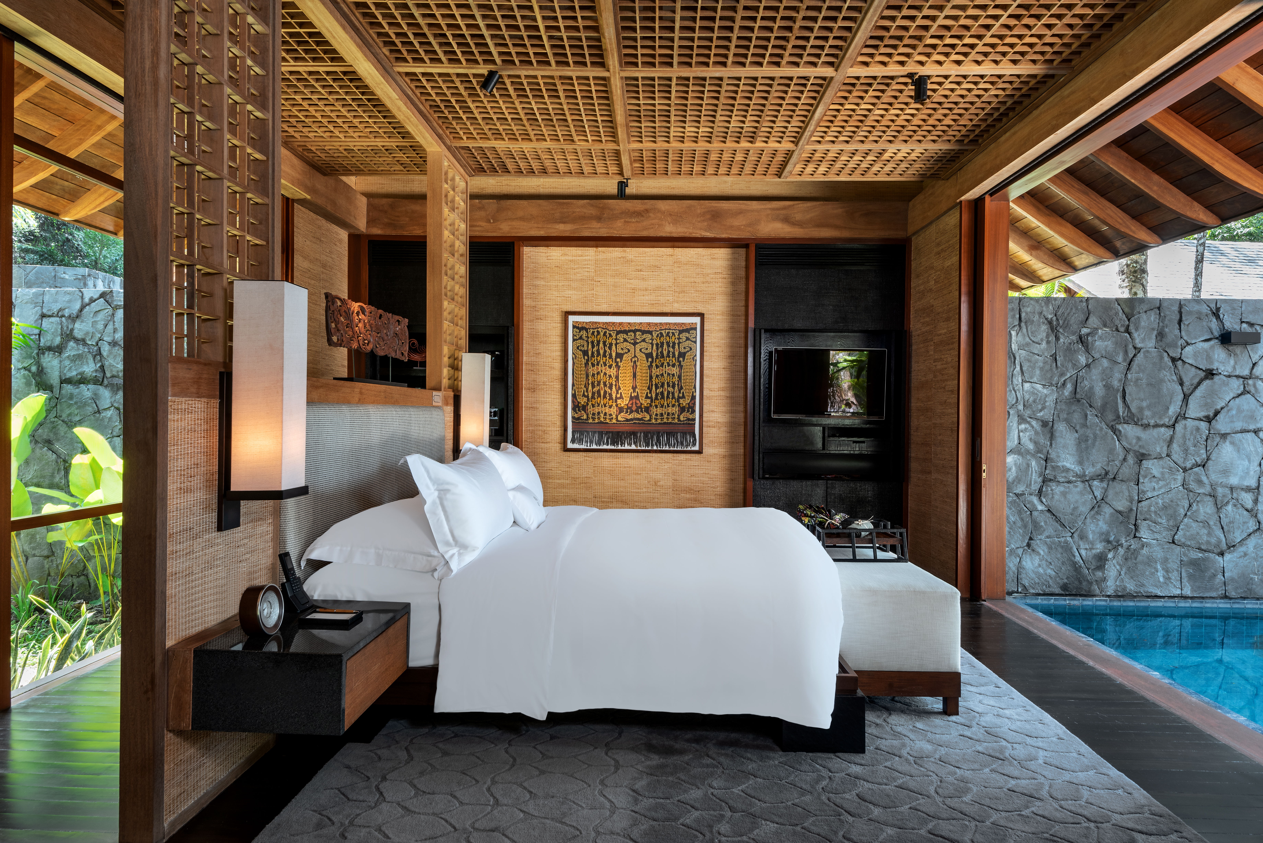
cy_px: 422
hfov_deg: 78.6
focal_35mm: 22
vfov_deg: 57.3
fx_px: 772
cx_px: 632
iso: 100
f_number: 16
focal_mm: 22
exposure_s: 1/2.5
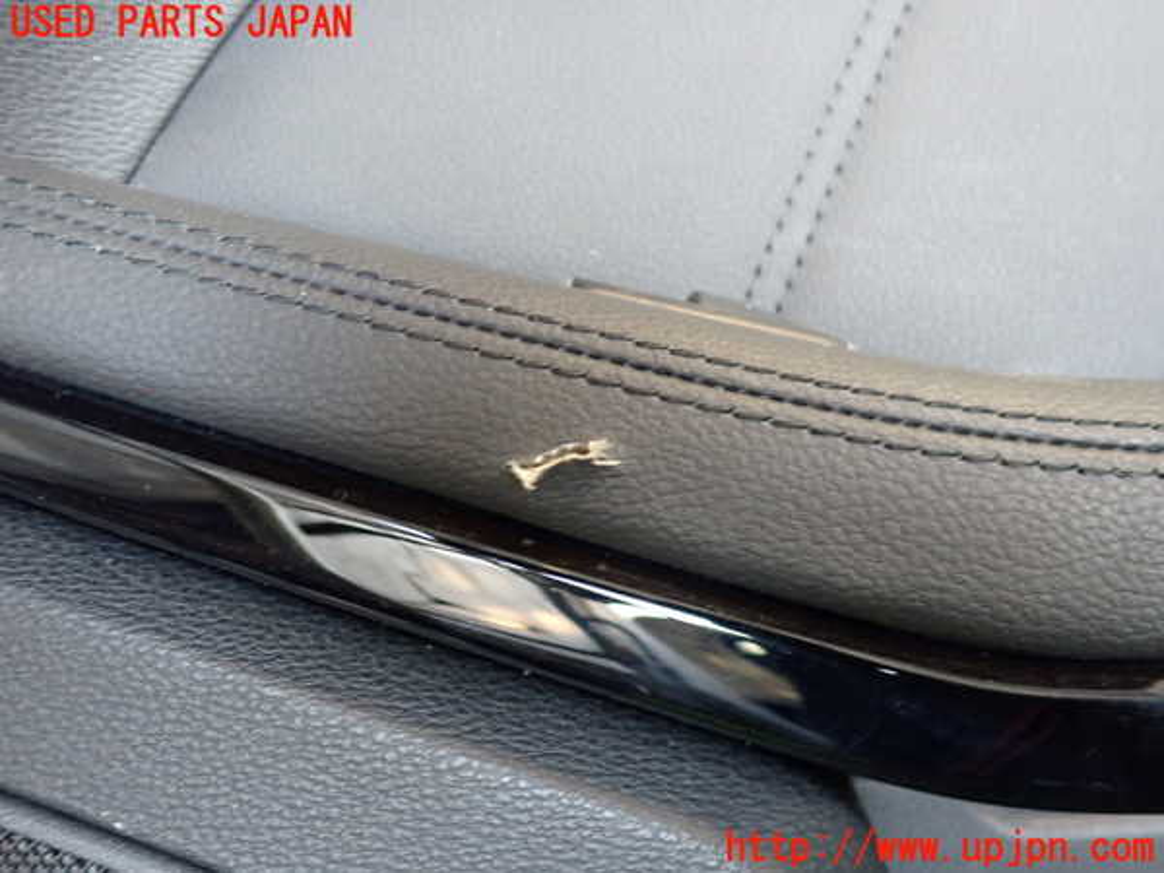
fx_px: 1009
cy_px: 436
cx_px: 582
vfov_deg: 46.8
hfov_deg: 60.0
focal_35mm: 30
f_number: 2.3
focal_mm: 5.4
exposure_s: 1/30
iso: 500
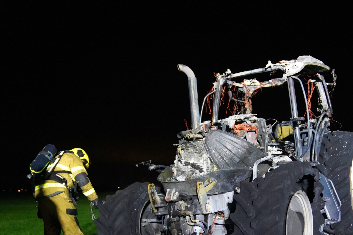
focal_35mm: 39
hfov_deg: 48.9
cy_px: 150
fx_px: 382
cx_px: 230
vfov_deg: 34.0
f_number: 2.8
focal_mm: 29
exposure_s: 1/60
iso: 10000
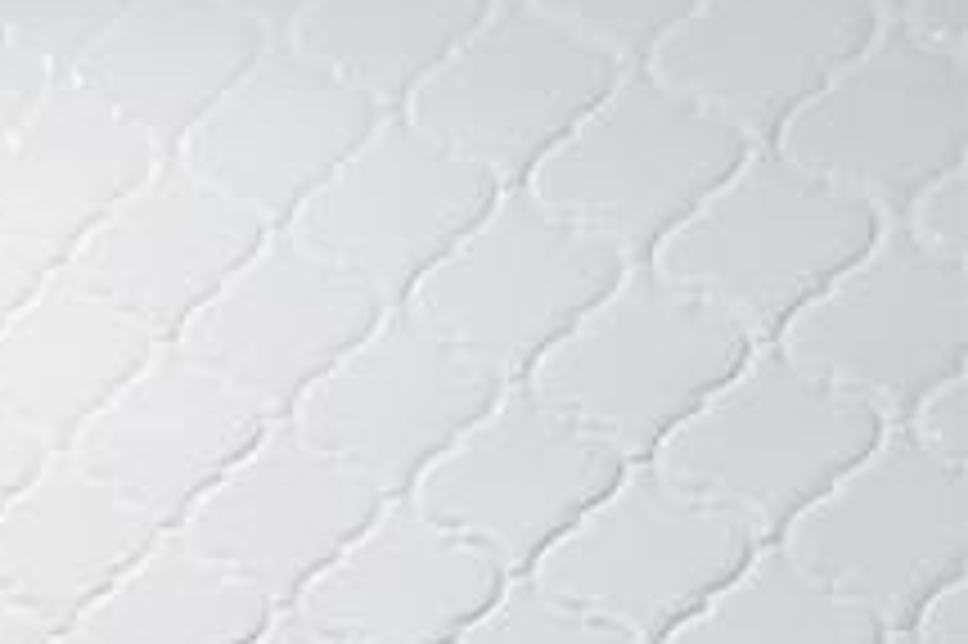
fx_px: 3700
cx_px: -2625
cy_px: 1774
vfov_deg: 8.6
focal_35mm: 138
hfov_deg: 8.8
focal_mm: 18.5
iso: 400
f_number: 8
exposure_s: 1/4
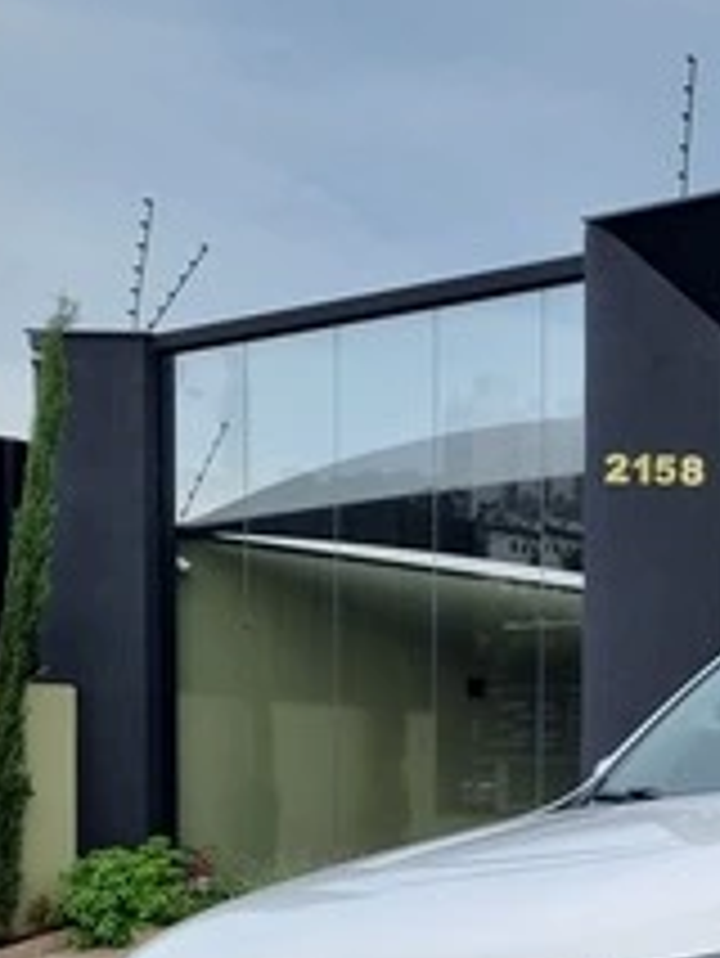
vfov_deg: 23.8
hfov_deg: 17.5
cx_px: 976
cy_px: 989
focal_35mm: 78
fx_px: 2161
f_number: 1.8
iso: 50
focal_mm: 5.4
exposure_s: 1/469
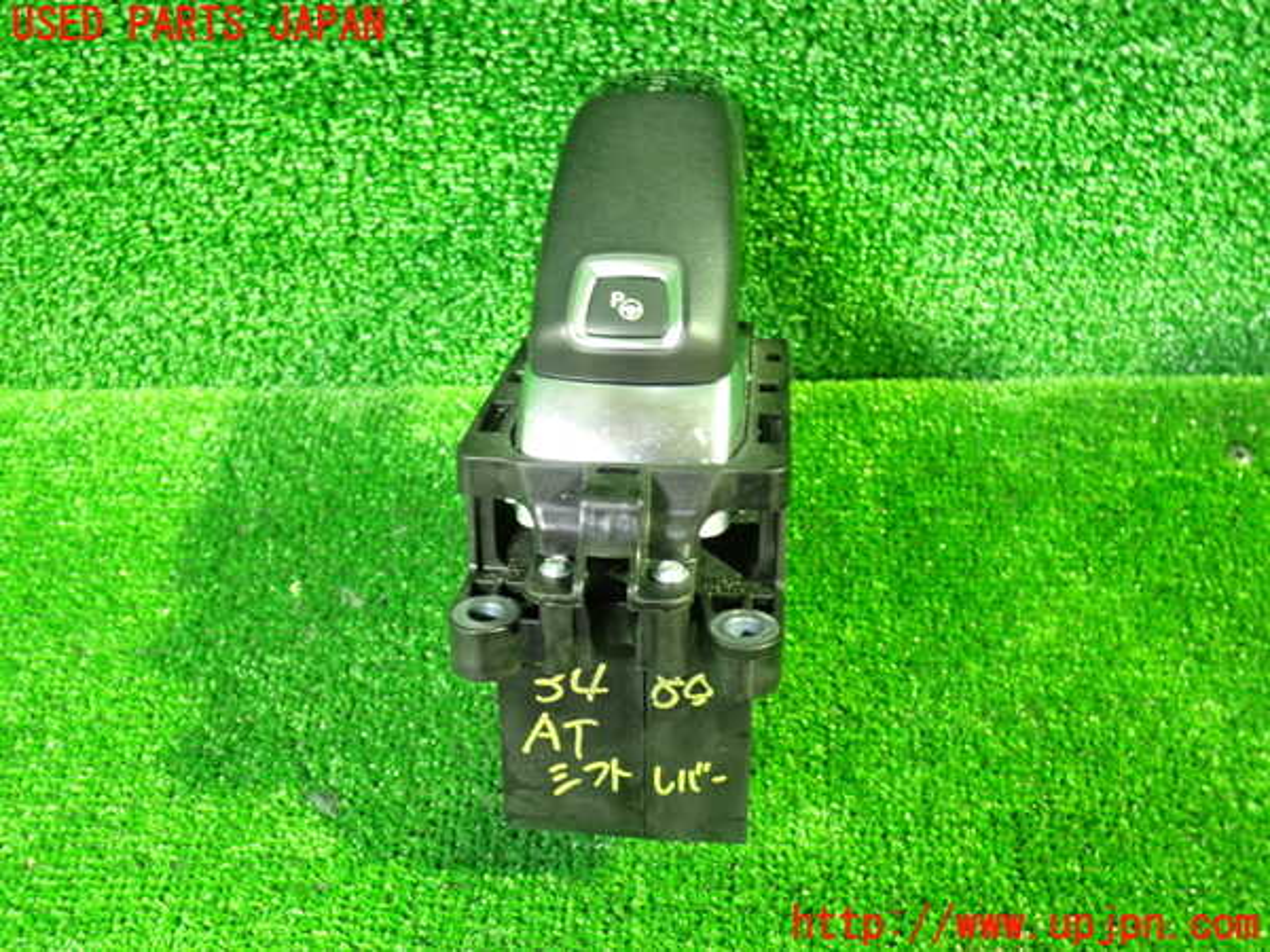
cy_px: 476
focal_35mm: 30
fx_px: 1101
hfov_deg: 60.0
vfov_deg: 46.8
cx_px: 635
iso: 800
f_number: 2.3
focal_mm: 5.4
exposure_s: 1/13
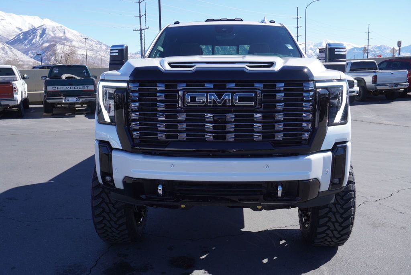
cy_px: 138
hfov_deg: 53.1
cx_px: 206
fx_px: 411
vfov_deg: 36.9
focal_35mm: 36
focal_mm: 24
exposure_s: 1/200
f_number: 8
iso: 100
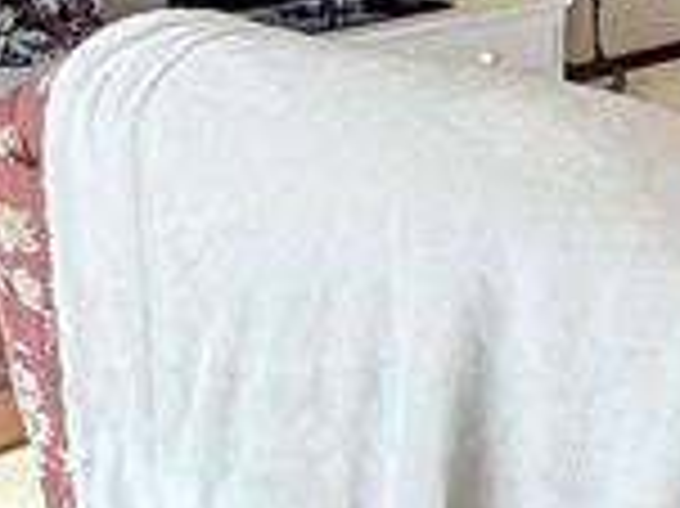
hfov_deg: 20.1
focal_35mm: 95
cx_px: 666
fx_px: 1865
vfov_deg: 15.2
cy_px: -22
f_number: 2.2
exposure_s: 1/150
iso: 64
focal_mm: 2.22
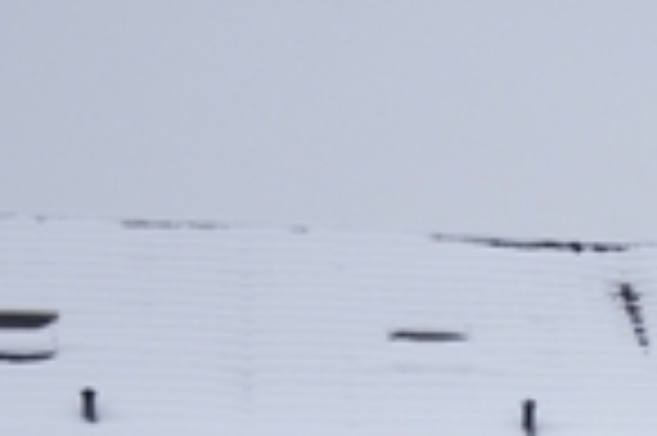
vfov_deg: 11.1
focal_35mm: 111
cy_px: 890
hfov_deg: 17.1
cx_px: 909
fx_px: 2023
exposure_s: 1/80
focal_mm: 18
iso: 400
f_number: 4.5
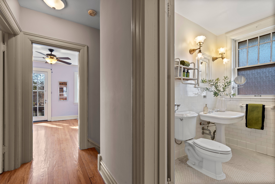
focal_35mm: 15
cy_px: 92
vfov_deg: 77.4
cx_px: 138
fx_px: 115
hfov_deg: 100.4
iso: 400
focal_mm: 15
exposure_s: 1/5
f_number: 8
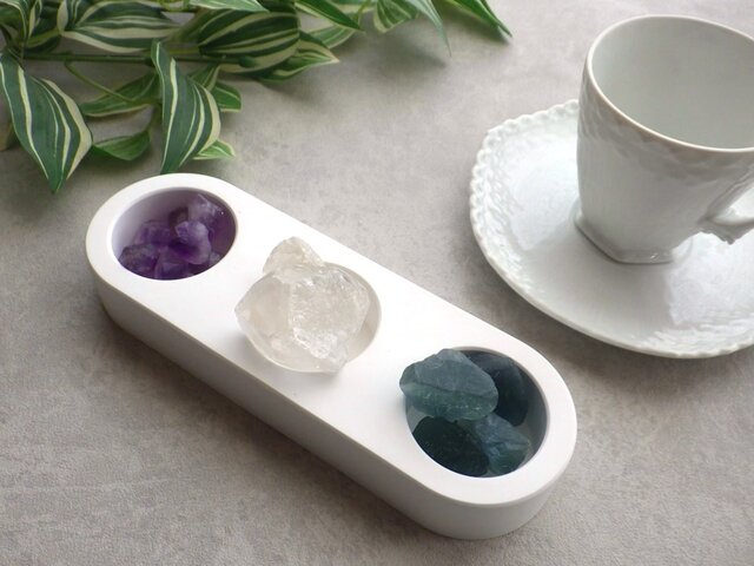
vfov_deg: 41.8
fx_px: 741
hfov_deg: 54.0
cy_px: 283
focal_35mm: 34
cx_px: 377
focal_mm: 6.1
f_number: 3.8
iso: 160
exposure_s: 1/50
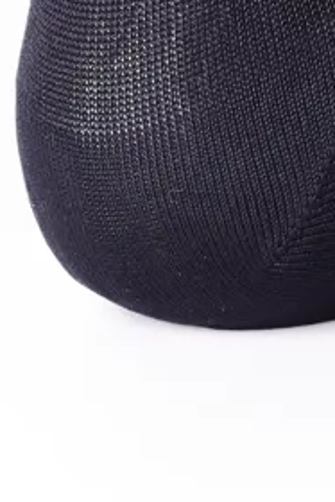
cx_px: 455
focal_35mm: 257
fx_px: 3583
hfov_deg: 5.3
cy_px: -559
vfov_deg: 7.6
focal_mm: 60
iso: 100
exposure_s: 1/125
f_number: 11
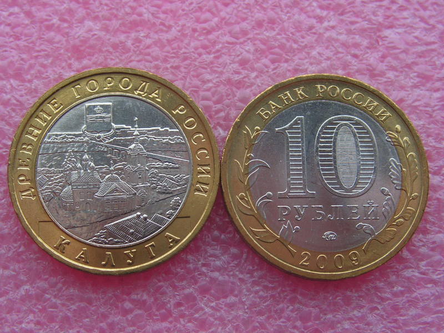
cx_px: 222
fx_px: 847
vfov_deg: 22.3
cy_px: 166
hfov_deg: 29.4
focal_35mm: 66
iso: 100
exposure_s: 1/80
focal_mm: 11
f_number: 3.3
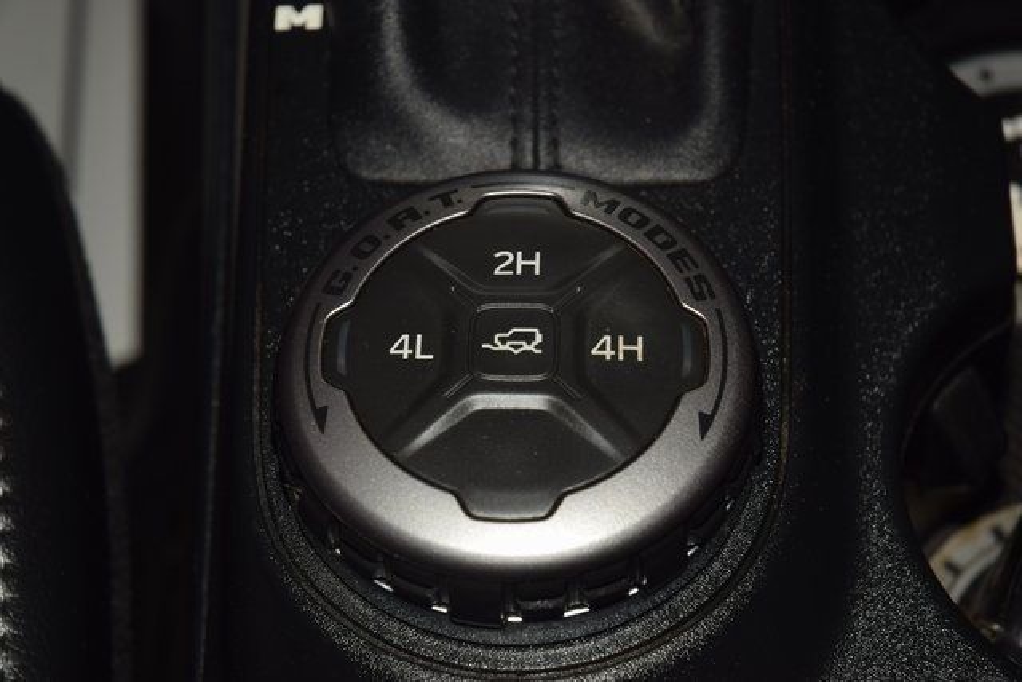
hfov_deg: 19.5
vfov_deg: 13.0
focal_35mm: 105
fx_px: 2981
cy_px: 341
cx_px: 511
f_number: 8
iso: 100
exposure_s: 1/125
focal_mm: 70
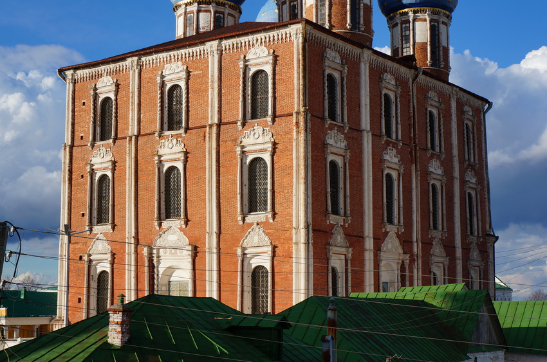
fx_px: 933
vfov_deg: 22.0
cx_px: 274
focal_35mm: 62
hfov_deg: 32.7
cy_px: 181
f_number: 9
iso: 100
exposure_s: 1/250
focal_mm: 41
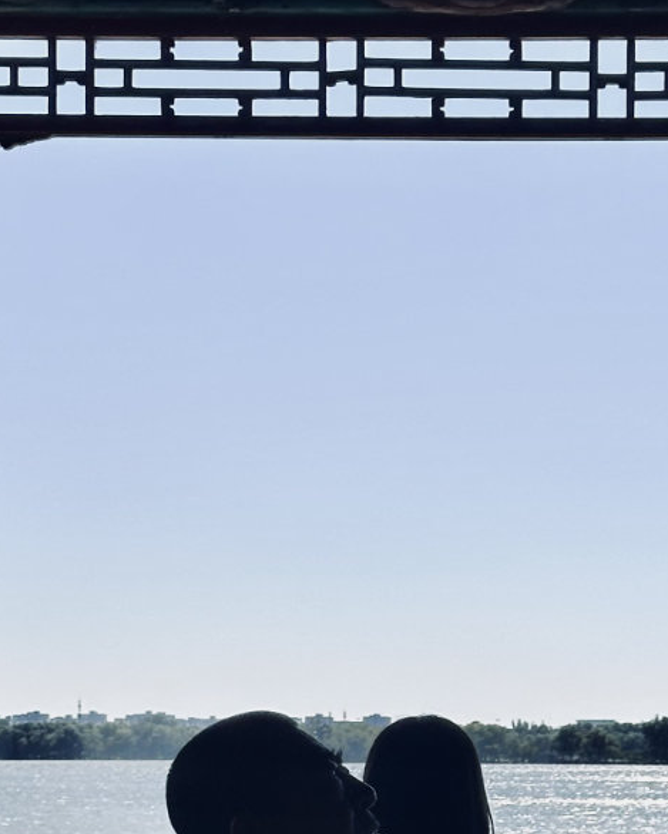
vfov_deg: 14.9
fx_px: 3162
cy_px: 700
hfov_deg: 12.1
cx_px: 382
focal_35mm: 128
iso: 64
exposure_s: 1/7092
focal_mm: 6.9
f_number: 1.8
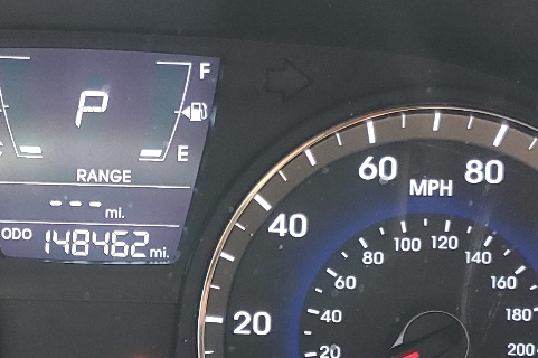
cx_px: 79
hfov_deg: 22.2
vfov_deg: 15.1
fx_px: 1344
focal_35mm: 90
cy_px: 257
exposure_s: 1/60.2
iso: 97
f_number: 1.5
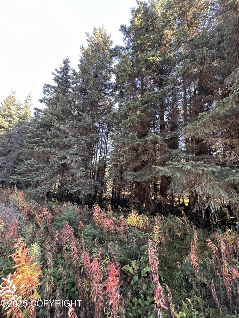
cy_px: 159
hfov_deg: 89.9
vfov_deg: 106.2
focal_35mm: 13
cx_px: 120
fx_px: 120
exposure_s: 1/99
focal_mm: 1.57
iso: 200
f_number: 1.8
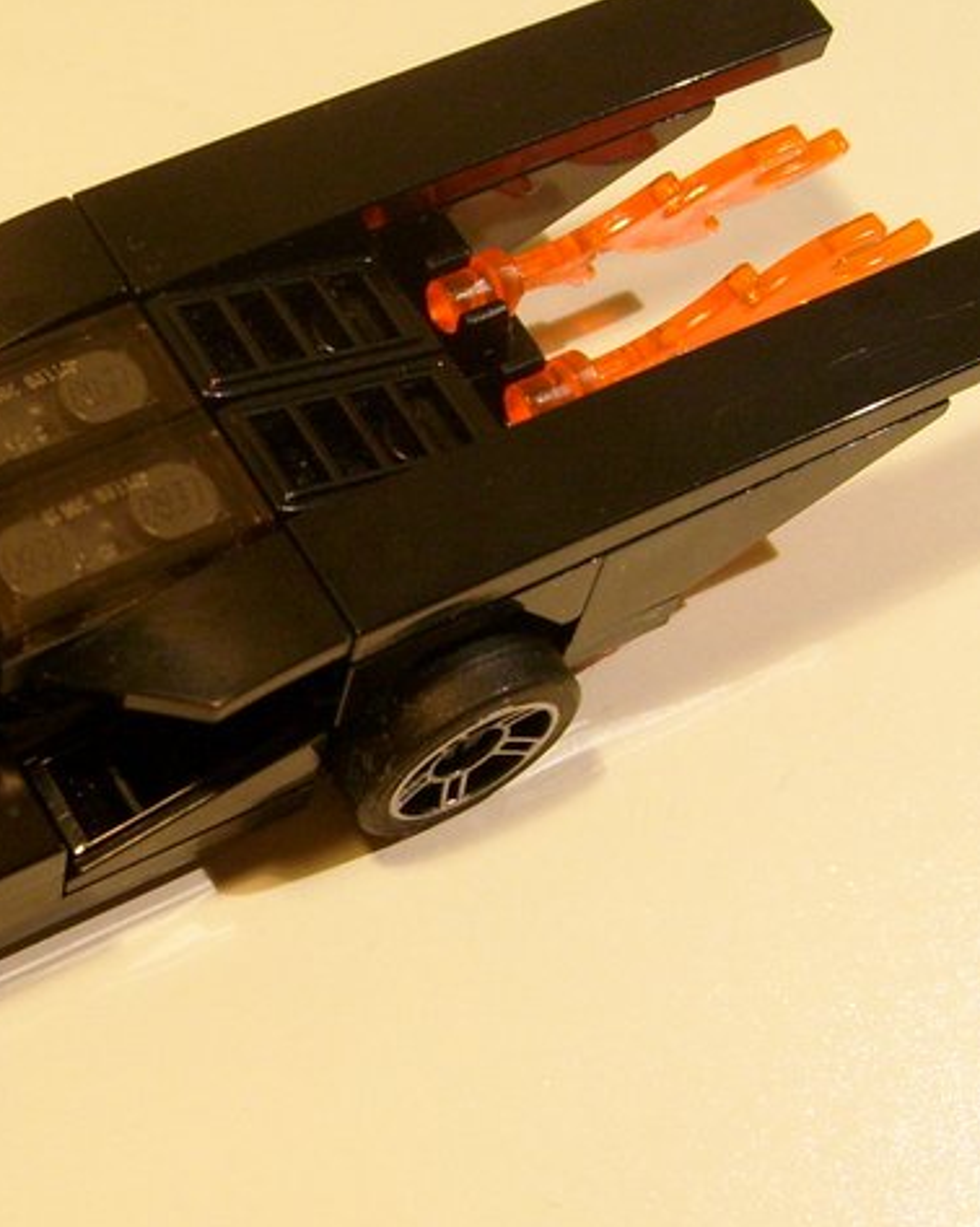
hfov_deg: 20.2
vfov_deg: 25.7
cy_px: 693
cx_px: 65
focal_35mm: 74
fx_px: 2685
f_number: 2.8
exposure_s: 1/90
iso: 100
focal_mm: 5.8
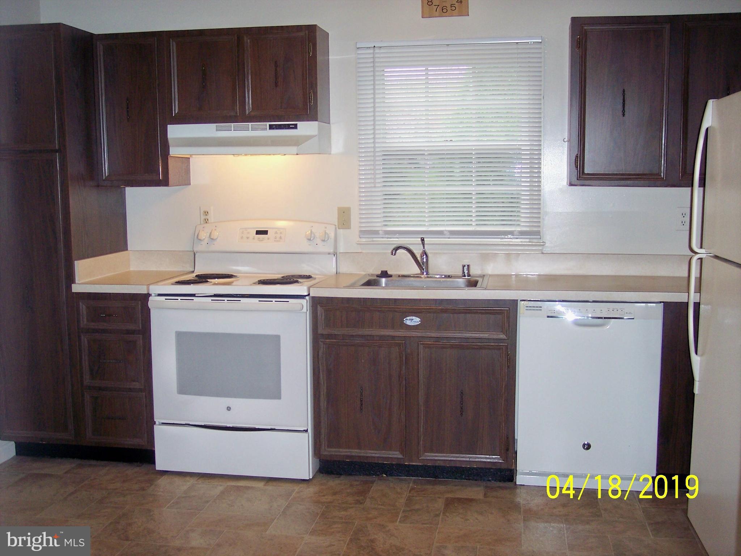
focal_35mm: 39
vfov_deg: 36.8
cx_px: 370
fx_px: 835
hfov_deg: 47.9
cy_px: 278
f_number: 2.8
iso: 140
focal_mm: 8
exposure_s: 1/60
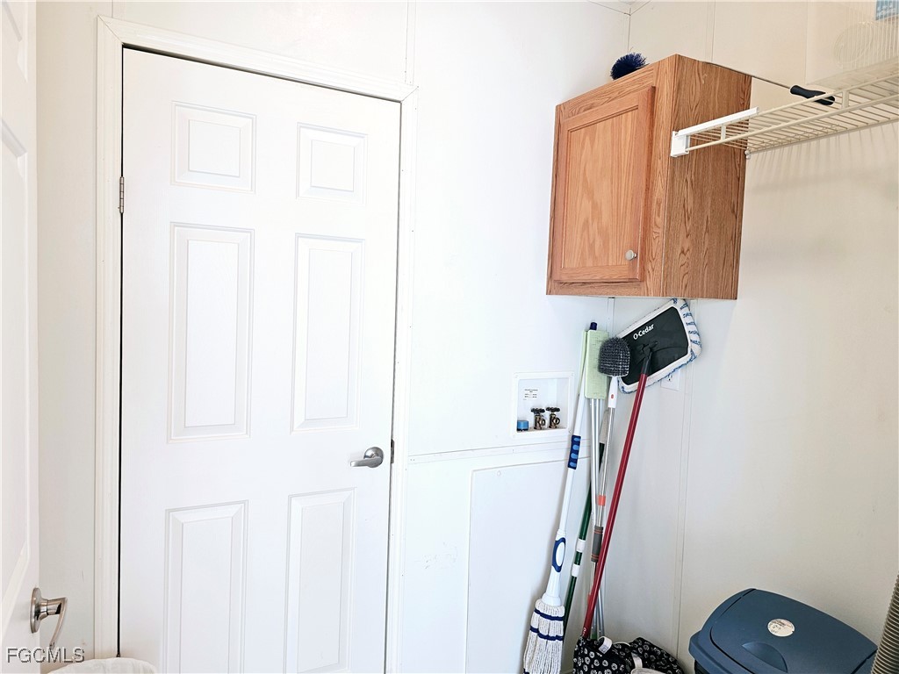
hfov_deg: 73.9
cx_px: 450
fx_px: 597
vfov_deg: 58.9
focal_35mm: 23
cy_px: 337
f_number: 1.7
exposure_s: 1/120
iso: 40
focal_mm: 6.3
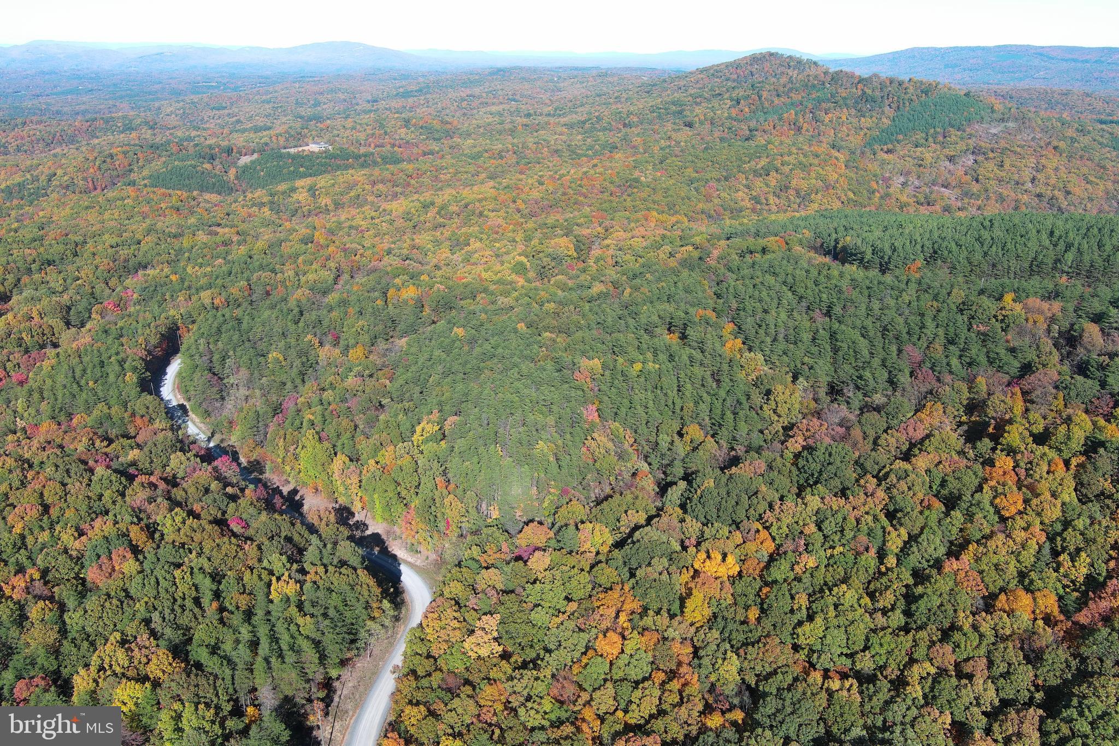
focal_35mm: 29
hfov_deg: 63.7
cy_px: 373
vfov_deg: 45.0
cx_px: 560
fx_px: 901
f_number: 2.8
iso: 100
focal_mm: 10.57
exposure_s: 1/592
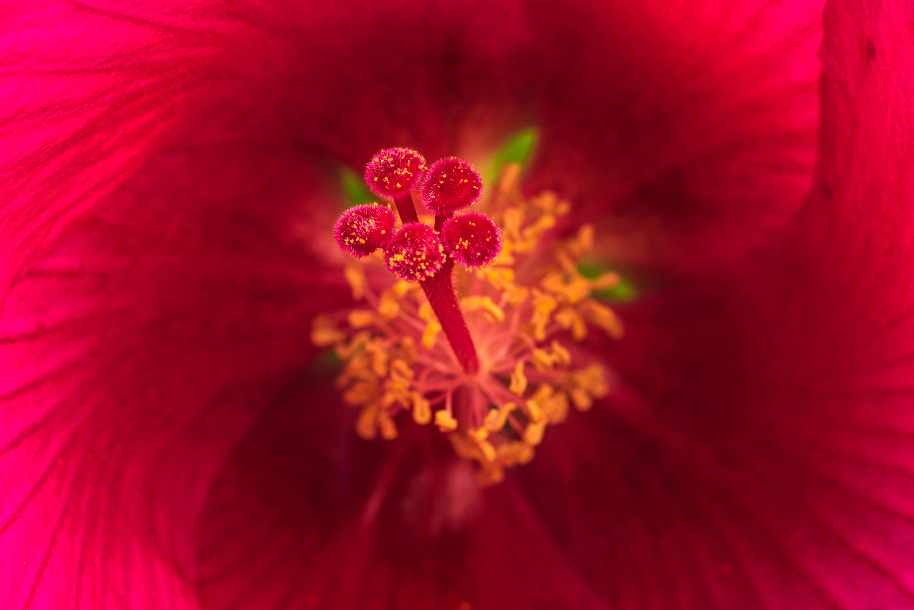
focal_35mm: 105
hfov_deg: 19.4
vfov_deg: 13.1
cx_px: 457
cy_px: 305
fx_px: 2667
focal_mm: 105
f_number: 19
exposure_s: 1/10
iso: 100
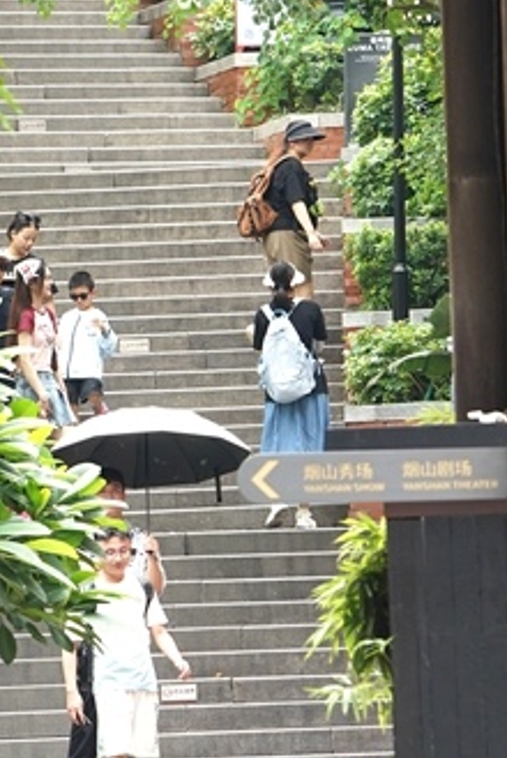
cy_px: 461
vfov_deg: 4.7
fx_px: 9275
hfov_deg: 3.1
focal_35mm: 440
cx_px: 210
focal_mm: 161
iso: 800
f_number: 6.3
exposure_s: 1/400
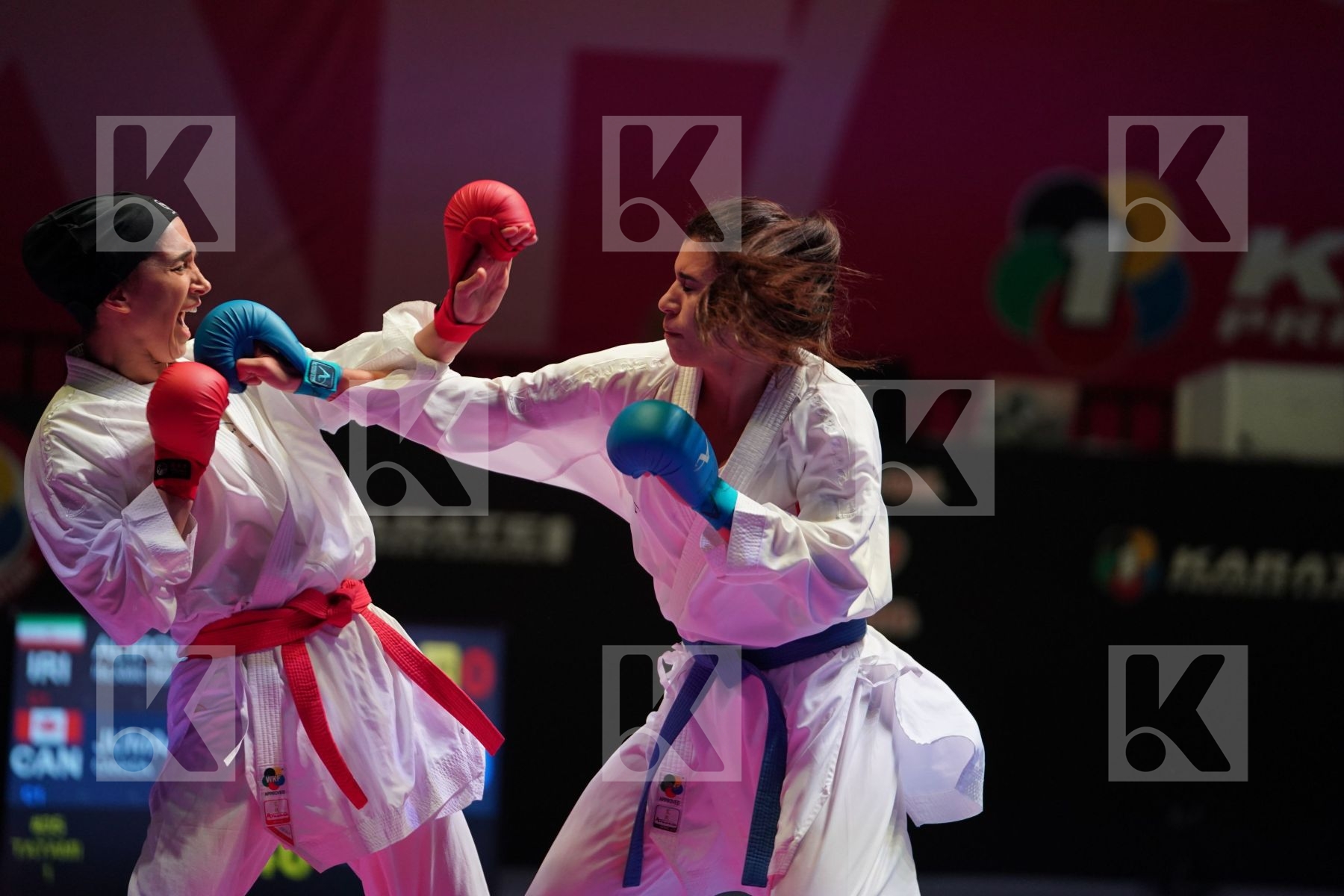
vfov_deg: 7.3
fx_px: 7055
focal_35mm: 189
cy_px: 448
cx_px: 672
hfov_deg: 10.9
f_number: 2.8
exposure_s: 1/1000
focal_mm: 189
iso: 2000
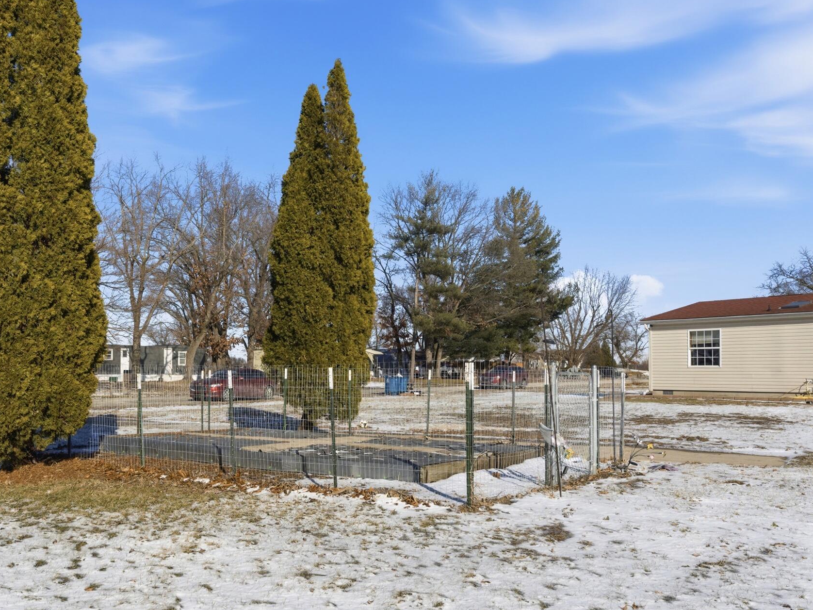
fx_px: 775
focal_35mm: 33
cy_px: 307
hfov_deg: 54.6
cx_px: 299
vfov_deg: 42.9
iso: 640
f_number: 9
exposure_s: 1/8000
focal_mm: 23
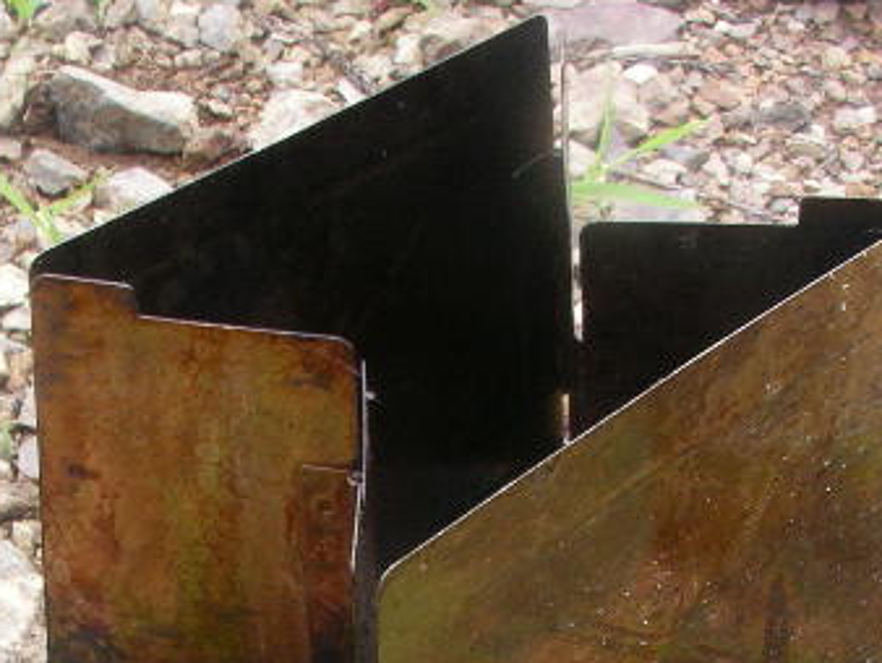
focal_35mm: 70
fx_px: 1785
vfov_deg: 20.7
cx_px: 344
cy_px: 582
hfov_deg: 27.7
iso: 100
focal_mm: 5.7
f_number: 2.8
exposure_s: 1/20
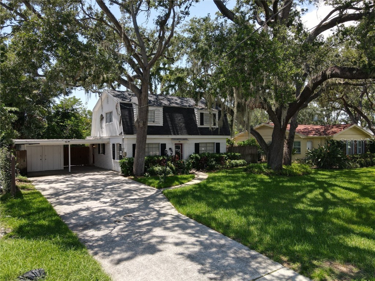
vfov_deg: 56.8
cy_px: 140
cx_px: 188
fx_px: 260
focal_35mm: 24
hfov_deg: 71.6
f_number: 2.8
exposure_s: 1/320
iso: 100
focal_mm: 4.5
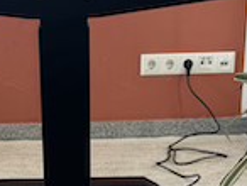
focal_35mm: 89
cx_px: 73
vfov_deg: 16.2
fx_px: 636
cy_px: 195
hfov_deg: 21.8
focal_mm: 5.1
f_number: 1.6
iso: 100
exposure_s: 1/100
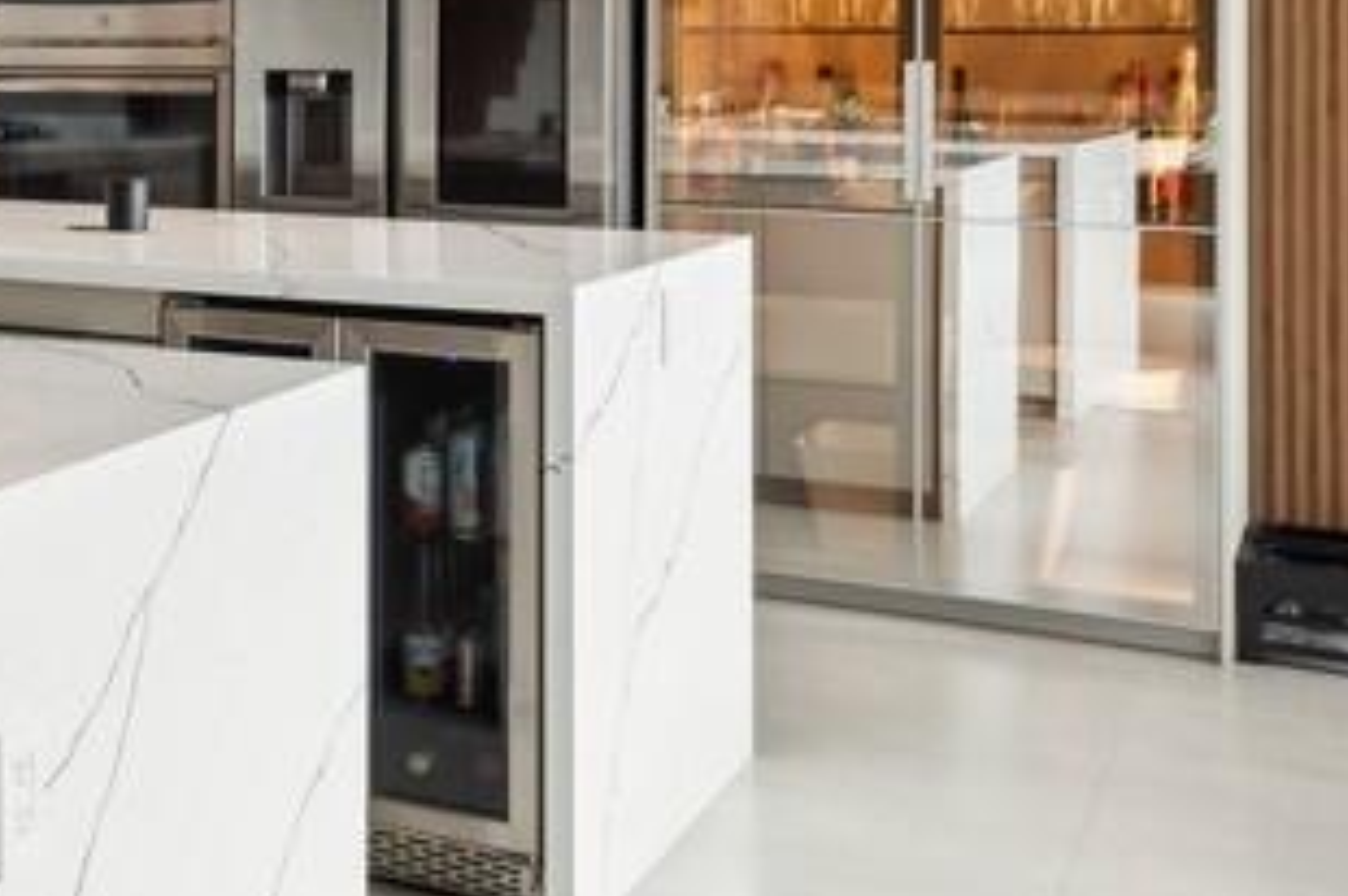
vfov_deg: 21.3
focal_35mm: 62
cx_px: -170
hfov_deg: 29.0
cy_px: 65
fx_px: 2319
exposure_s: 1/8
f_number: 8
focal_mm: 24
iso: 100
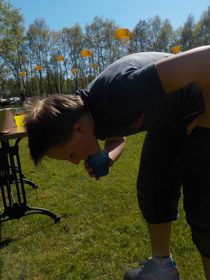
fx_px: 243
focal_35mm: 30
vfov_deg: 60.0
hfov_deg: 46.8
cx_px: 105
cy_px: 140
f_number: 3.3
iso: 125
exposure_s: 1/2000
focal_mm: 4.1
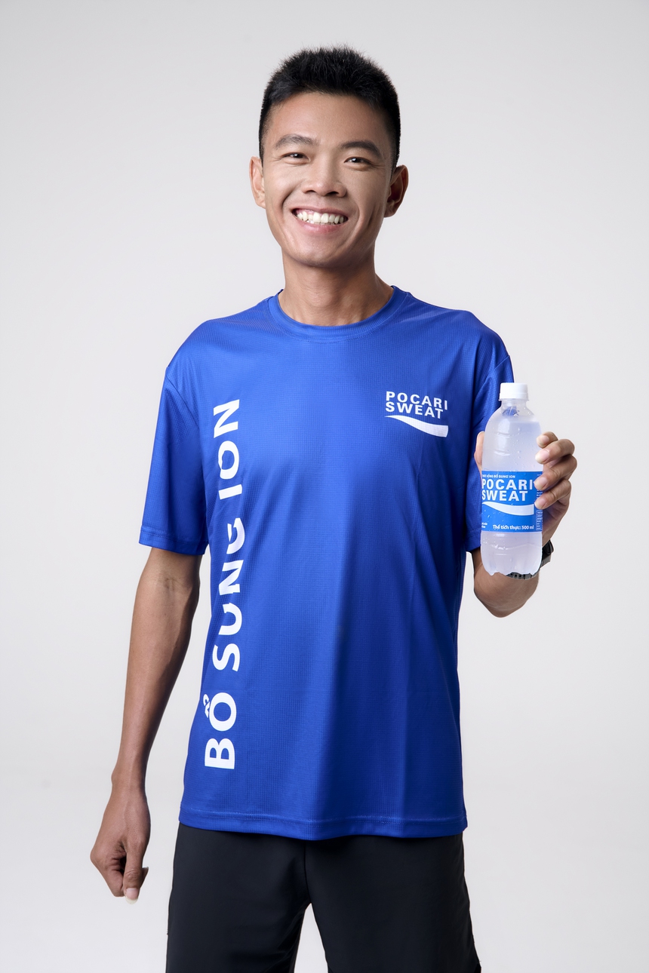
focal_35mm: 70
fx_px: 1893
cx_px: 324
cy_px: 486
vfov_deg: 28.8
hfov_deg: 19.5
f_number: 7.1
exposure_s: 1/125
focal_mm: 70
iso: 400
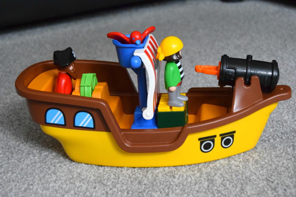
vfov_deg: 19.7
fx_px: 567
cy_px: 98
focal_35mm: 69
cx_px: 148
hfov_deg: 29.2
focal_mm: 46
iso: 4000
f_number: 5.3
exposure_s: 1/60
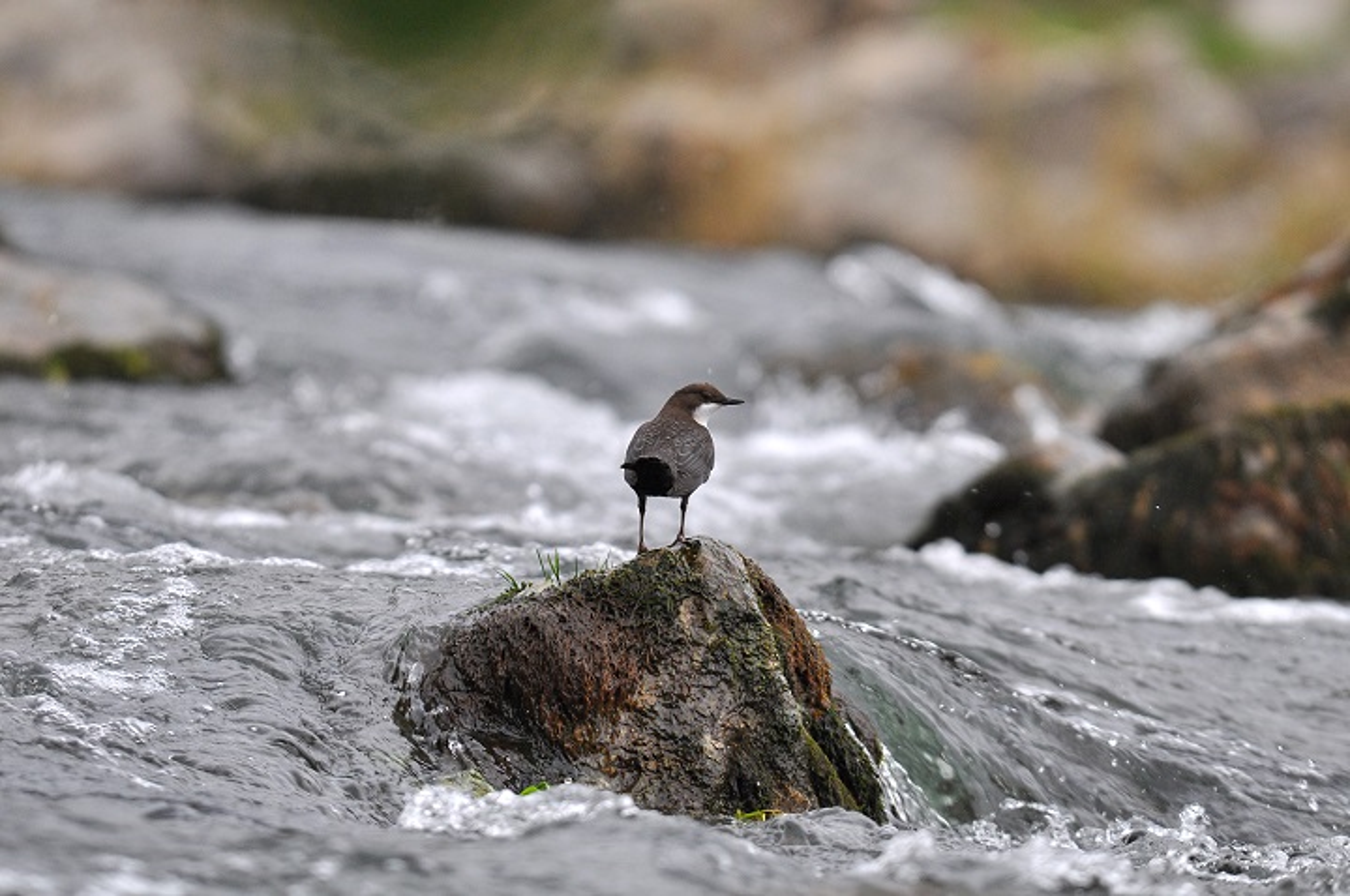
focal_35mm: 450
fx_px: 16852
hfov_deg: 4.6
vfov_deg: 3.0
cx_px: 675
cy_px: 448
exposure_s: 1/400
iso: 640
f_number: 7.1
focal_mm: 300
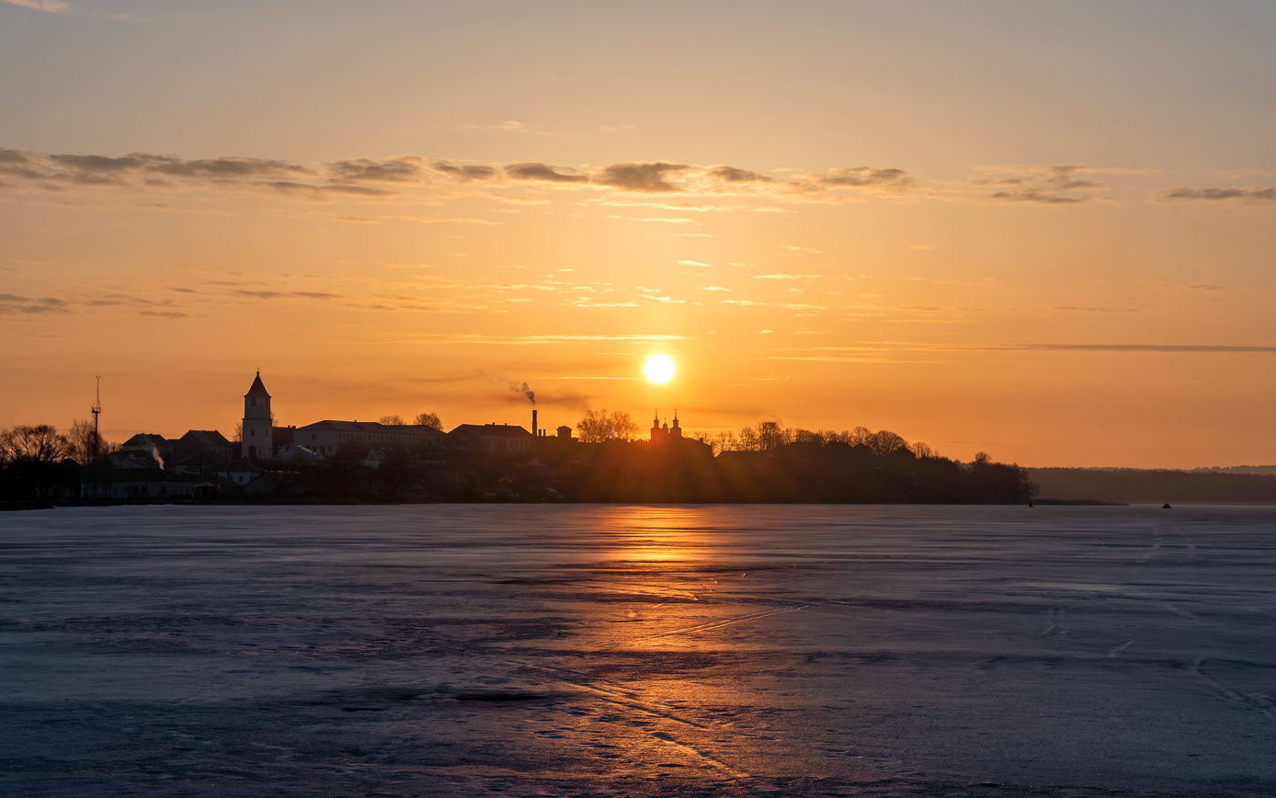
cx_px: 642
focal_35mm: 74
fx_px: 2574
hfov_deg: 27.8
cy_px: 389
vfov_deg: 17.6
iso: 100
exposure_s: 1/500
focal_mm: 48
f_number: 14
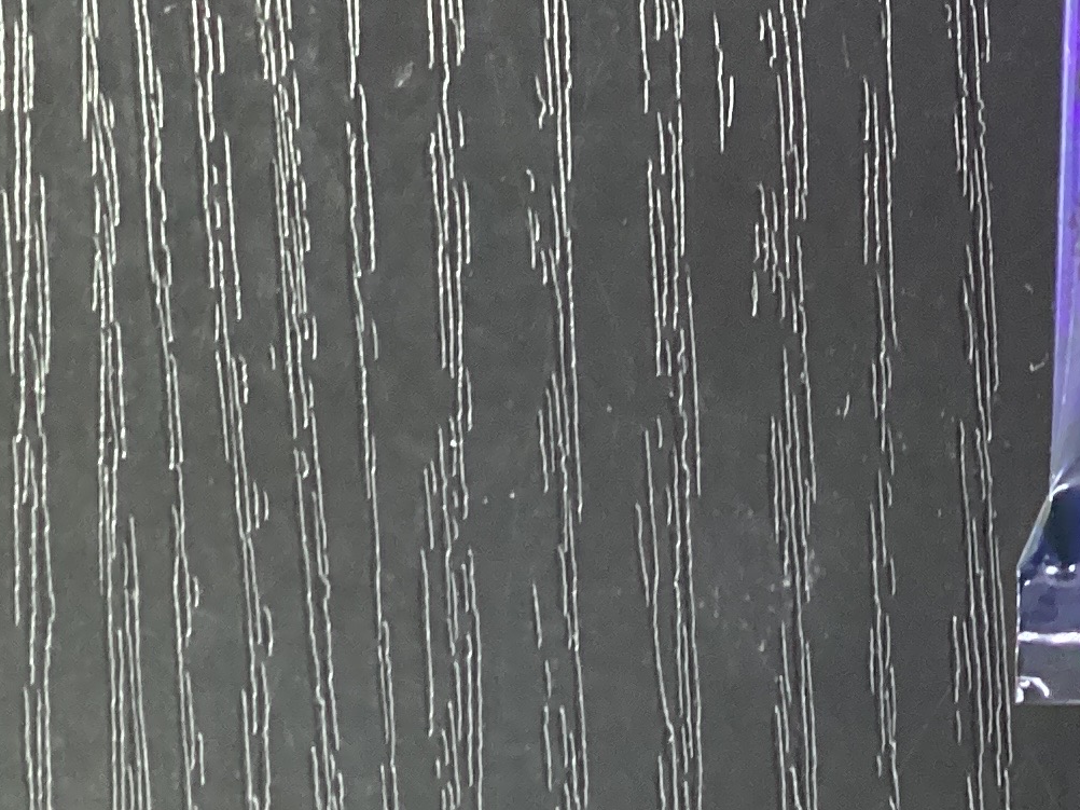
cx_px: 1723
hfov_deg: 17.1
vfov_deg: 13.6
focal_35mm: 101
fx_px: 3150
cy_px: -483
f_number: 2.4
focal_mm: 3.3
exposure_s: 1/33
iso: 400
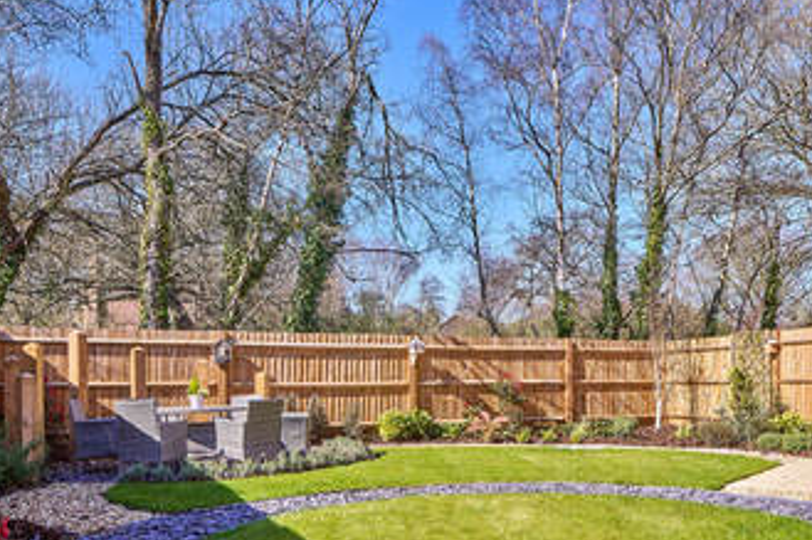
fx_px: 789
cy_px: 362
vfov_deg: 37.4
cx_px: 503
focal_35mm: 35
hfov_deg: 53.9
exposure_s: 1/100
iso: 100
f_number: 10
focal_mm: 24
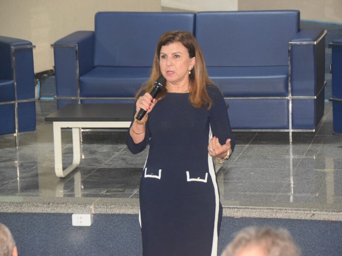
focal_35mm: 147
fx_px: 1453
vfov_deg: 10.1
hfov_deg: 13.4
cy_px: 129
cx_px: 181
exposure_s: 1/60
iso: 3200
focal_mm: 90
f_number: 5.6
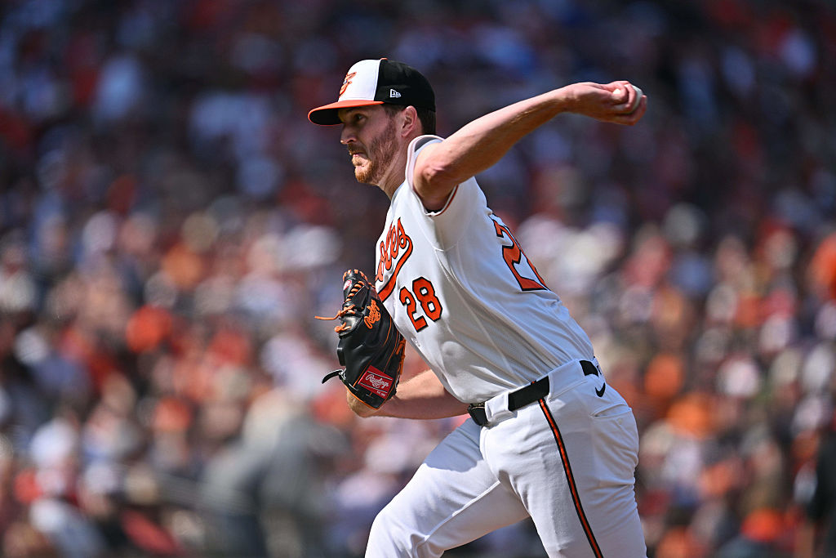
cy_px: 279
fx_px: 13005
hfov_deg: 3.7
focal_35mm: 560
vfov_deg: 2.5
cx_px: 418
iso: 200
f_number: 4
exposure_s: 1/2500
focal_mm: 560
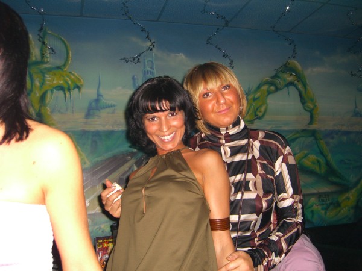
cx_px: 181
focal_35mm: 38
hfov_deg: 49.0
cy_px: 136
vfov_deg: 37.7
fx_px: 397
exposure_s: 1/60
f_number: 2.8
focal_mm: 7.9
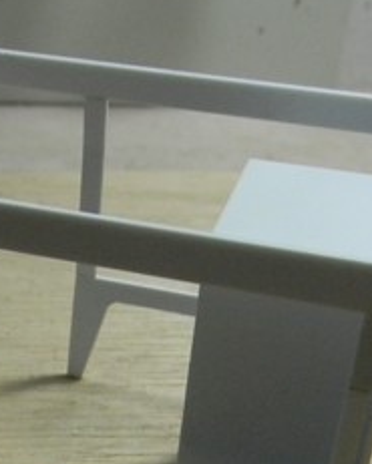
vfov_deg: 24.2
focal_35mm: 77
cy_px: 398
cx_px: 44
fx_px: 1059
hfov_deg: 19.6
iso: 400
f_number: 3.5
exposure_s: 1/123
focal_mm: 5
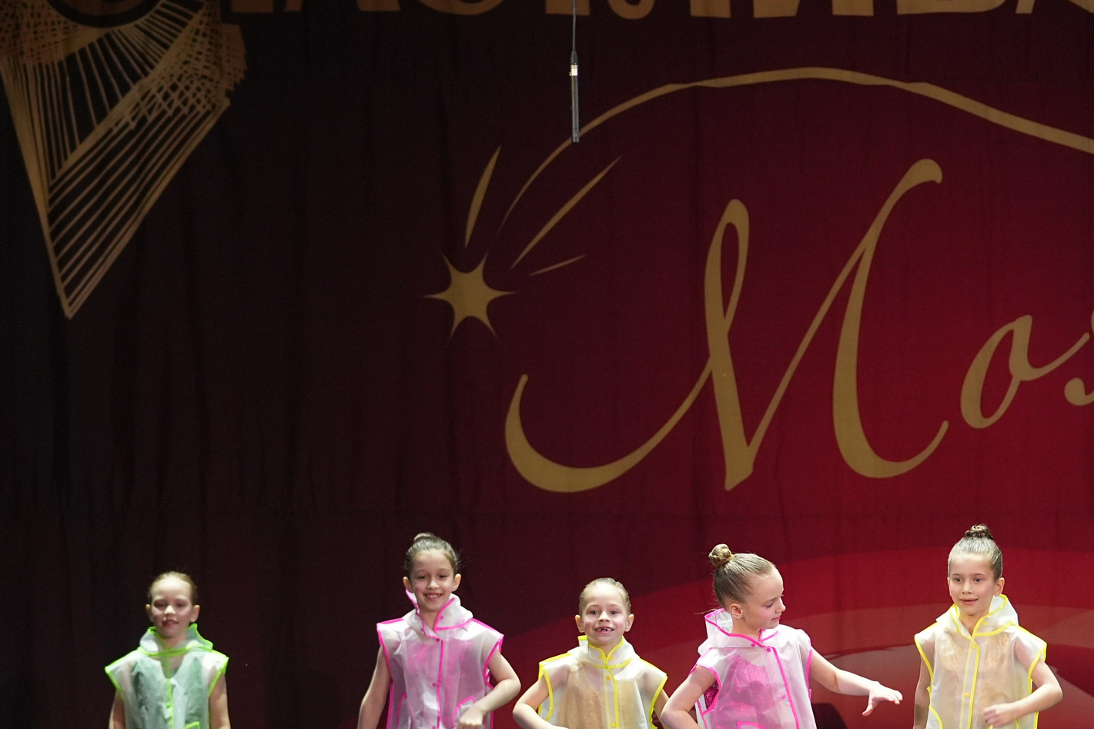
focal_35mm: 191
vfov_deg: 7.2
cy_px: 408
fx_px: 5803
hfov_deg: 10.8
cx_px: 793
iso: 2500
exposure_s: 1/400
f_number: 2.8
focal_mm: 106
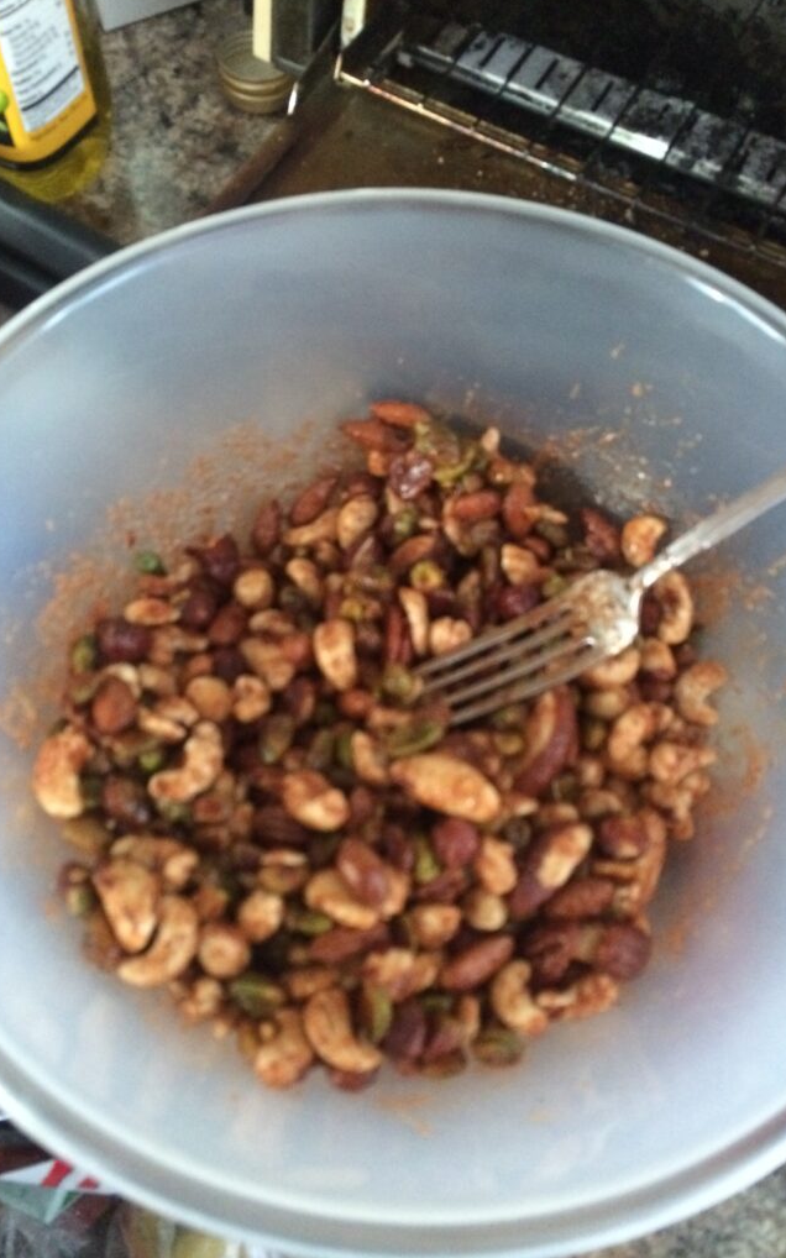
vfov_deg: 59.7
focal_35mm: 32
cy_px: 627
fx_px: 1097
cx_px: 402
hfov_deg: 39.4
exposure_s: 1/15
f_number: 2.2
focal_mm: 4.12
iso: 500
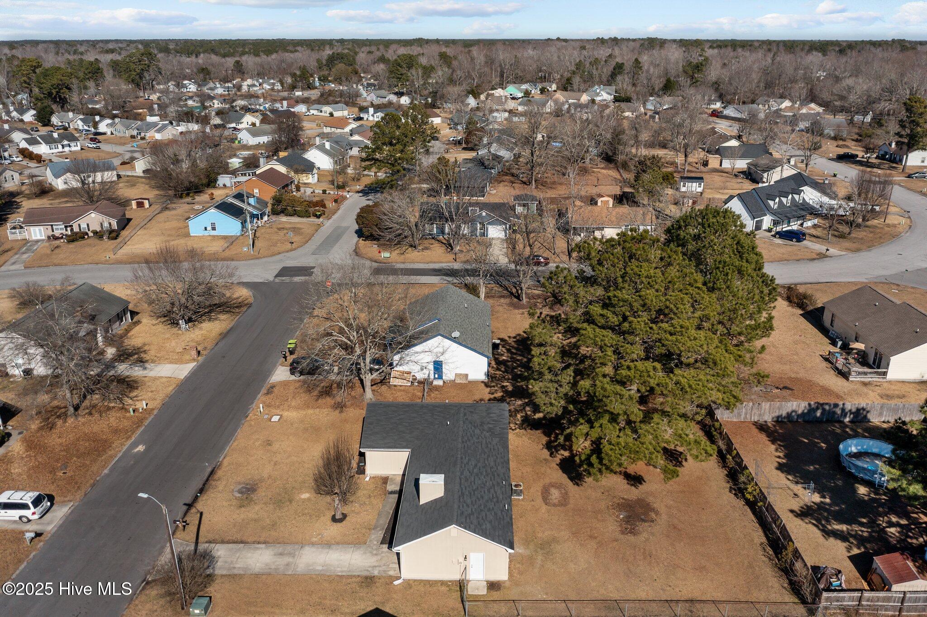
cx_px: 464
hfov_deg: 65.5
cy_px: 308
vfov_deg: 46.4
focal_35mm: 28
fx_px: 721
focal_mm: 10.26
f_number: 2.8
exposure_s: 1/500
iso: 100
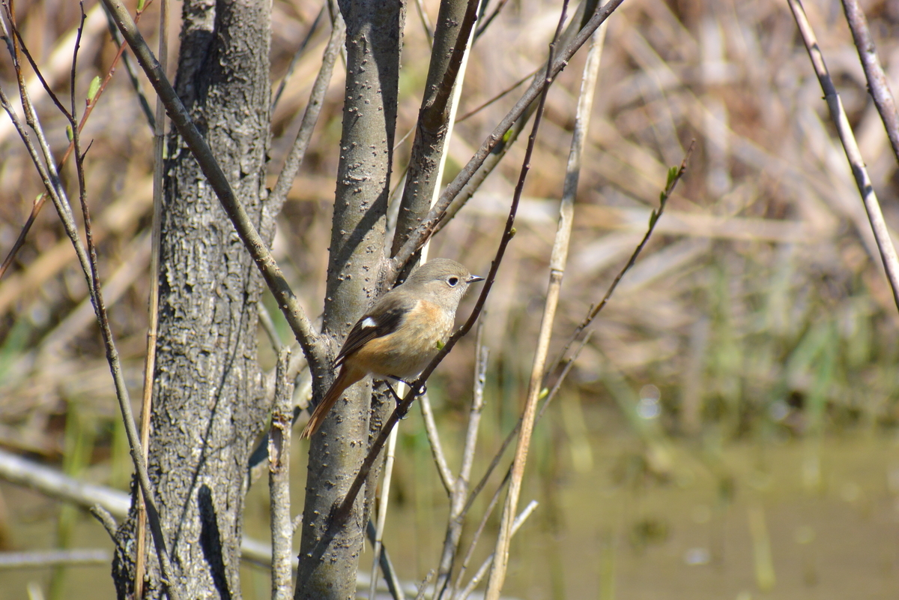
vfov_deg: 1.7
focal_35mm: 810
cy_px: 300
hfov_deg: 2.5
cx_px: 450
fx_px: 20226
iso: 180
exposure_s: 1/500
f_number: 6.3
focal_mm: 300
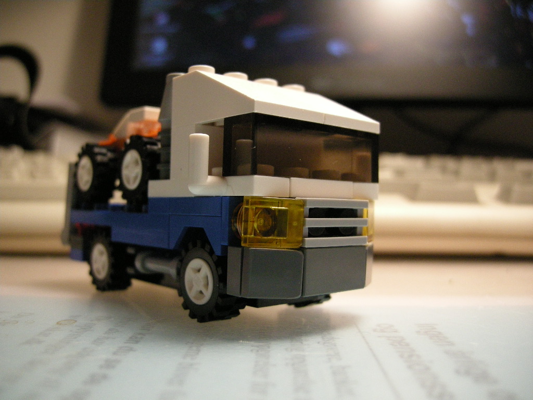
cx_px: 266
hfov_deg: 51.4
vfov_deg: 39.7
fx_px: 554
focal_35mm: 36
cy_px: 200
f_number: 2.7
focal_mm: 7.5
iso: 400
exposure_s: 1/53
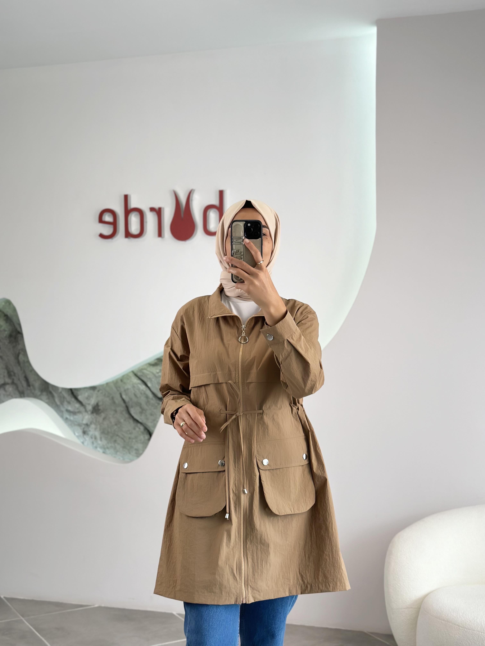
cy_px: 323
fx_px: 897
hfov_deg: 30.3
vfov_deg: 39.7
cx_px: 242
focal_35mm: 48
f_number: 1.78
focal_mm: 6.86
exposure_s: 1/251
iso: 80
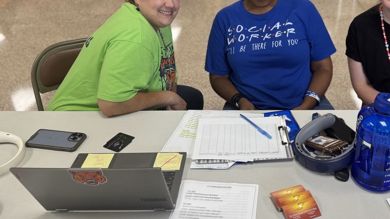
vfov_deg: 31.0
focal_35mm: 38
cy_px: 78
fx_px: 393
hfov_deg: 51.8
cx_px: 259
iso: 200
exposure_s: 1/120
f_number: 1.78
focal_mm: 6.76
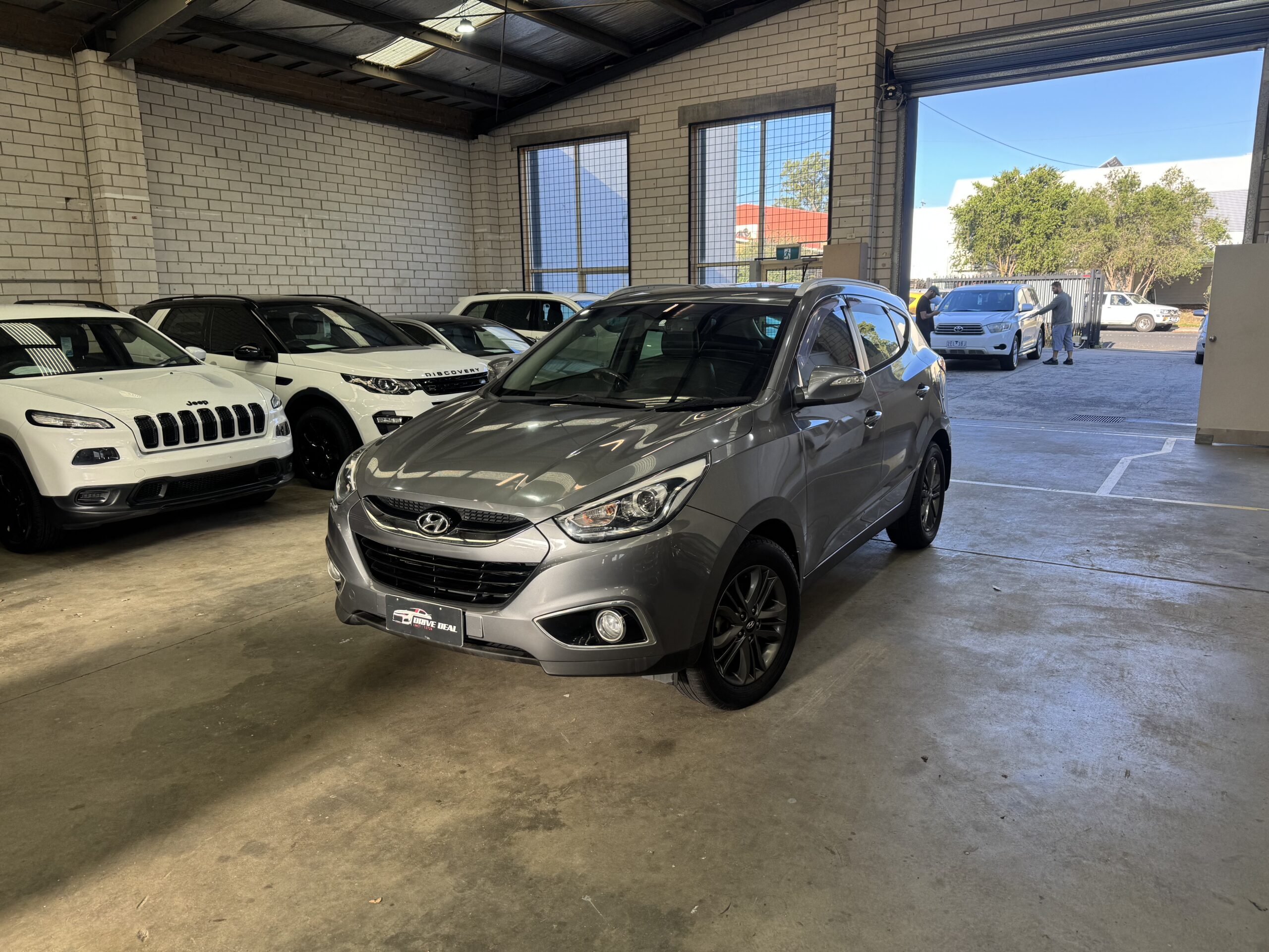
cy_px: 476
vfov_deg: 56.8
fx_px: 880
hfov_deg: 71.6
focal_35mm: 24
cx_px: 634
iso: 80
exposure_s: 1/285
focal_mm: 6.76
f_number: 1.78
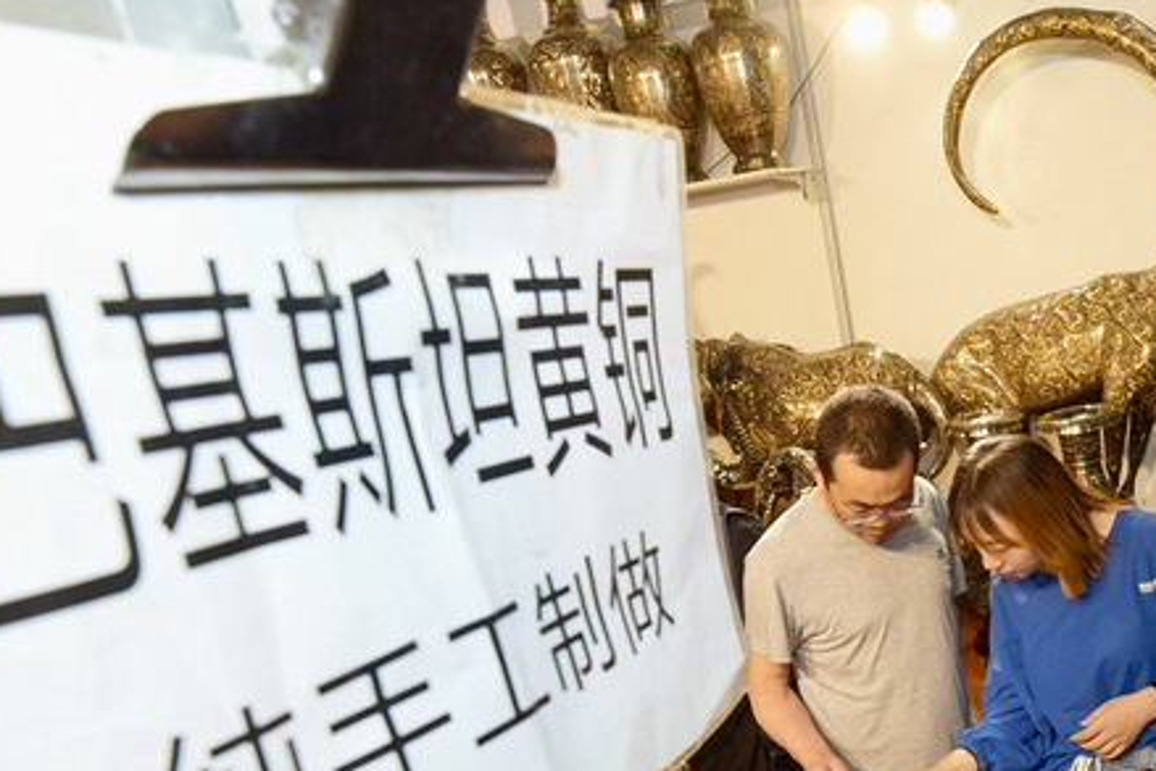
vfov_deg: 36.0
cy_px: 670
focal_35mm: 35
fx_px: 1124
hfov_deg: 50.0
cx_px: 977
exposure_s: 1/200
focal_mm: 16
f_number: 5
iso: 500
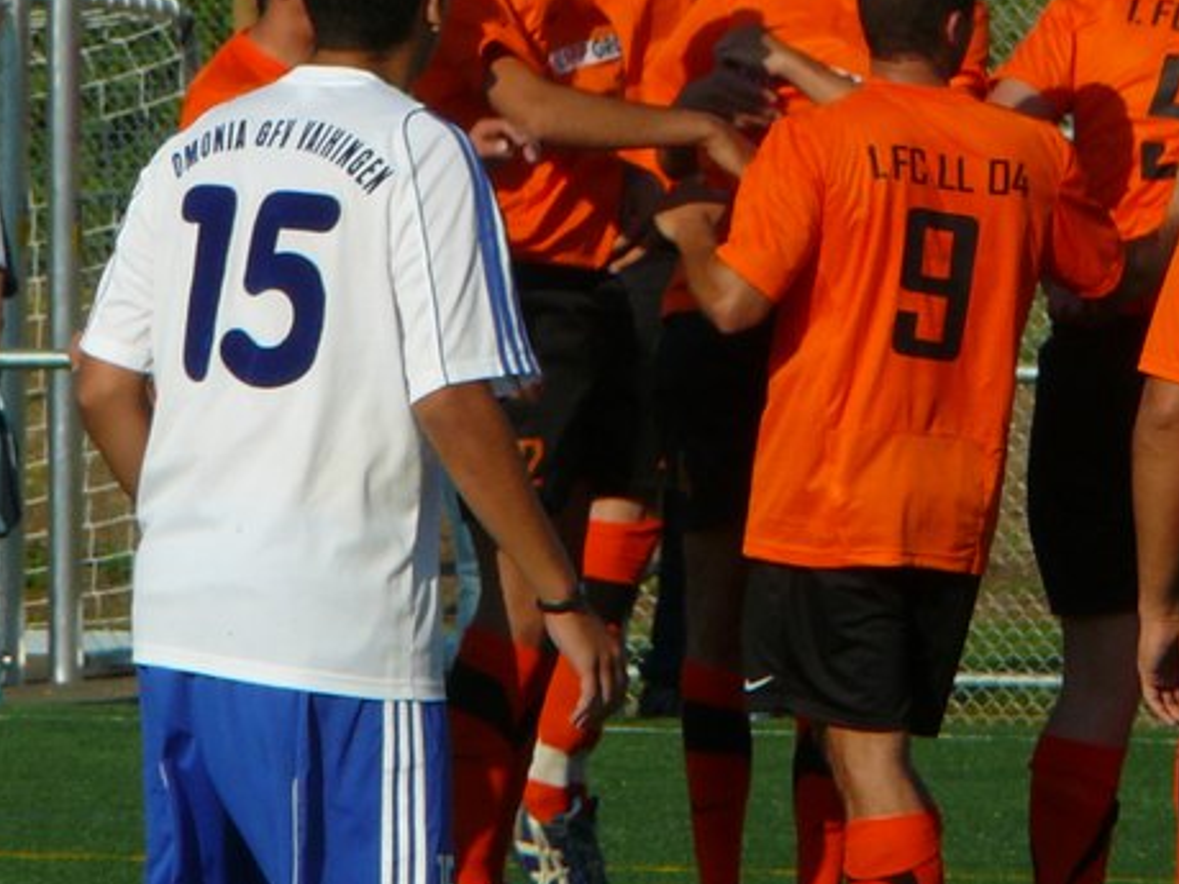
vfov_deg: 2.0
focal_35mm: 730
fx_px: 24863
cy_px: 346
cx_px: 697
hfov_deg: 2.7
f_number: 7.1
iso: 80
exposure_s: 1/400
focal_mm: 49.9
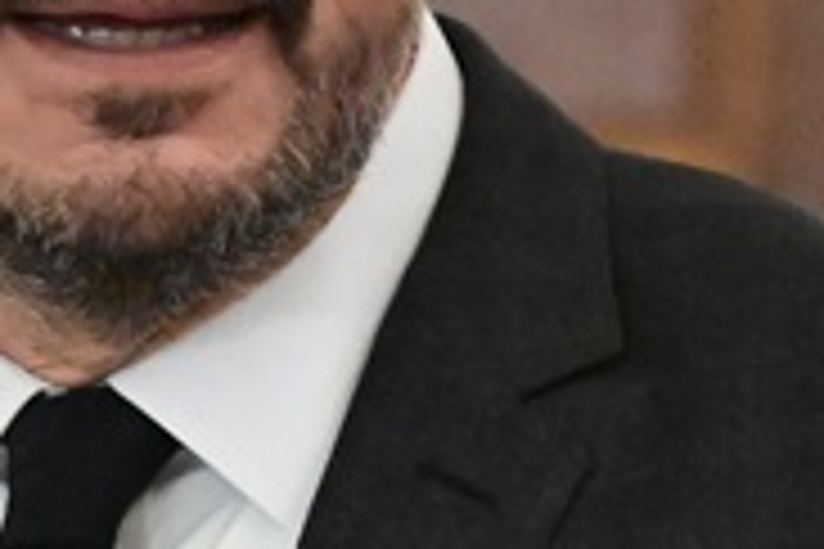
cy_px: 760
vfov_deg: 1.1
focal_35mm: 1252
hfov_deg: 1.6
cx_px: 675
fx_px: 28655
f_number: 4.5
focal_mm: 165
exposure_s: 1/320
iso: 8000
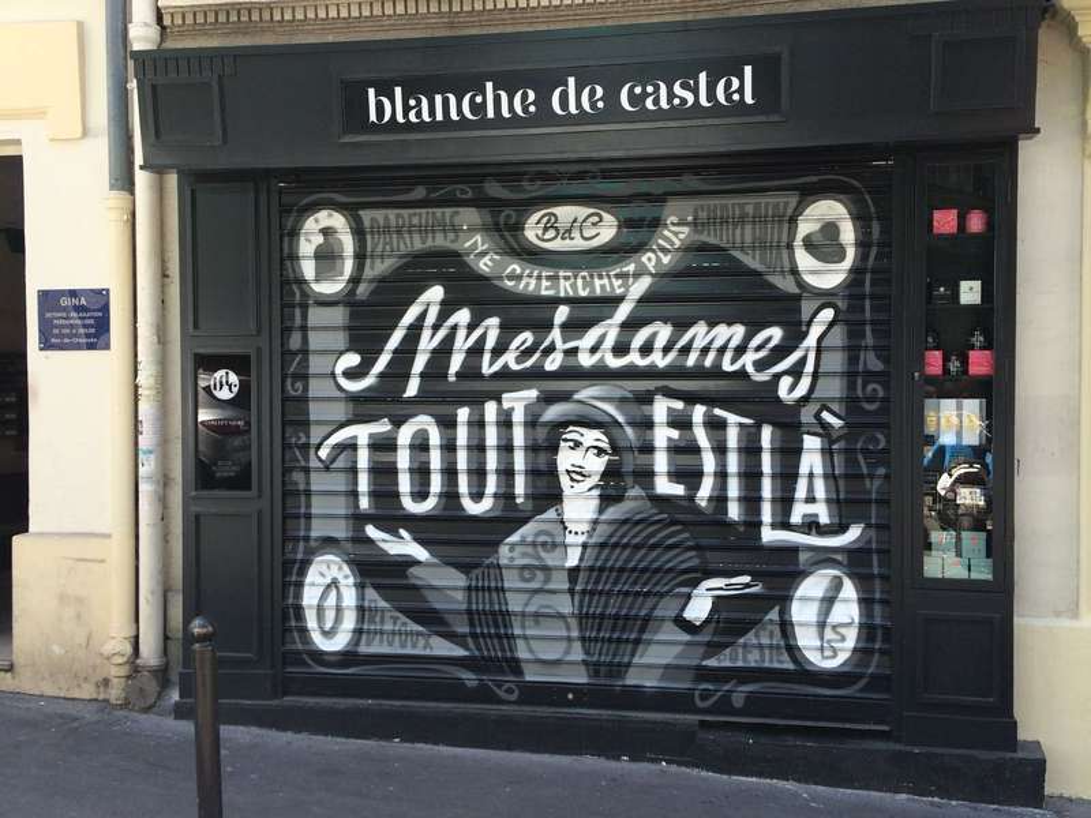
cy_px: 409
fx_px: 914
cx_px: 546
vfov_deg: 48.2
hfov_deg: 61.7
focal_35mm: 29
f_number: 2.2
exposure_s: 1/237
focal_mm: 4.15
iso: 32
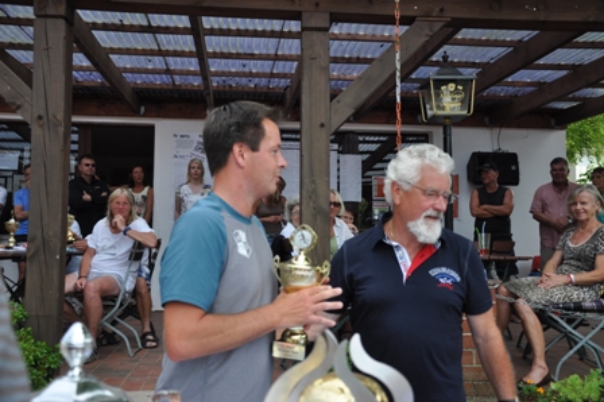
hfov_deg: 49.6
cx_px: 302
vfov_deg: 34.2
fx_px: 654
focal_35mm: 39
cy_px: 201
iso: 400
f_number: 4
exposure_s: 1/1000
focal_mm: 26
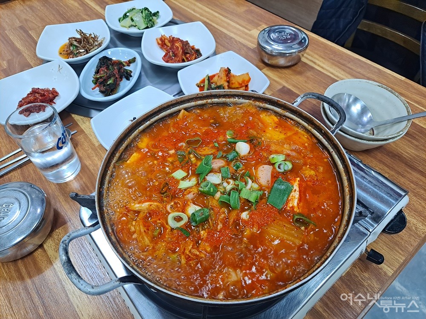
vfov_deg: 56.8
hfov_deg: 71.6
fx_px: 295
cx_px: 213
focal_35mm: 24
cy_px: 160
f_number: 1.8
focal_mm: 5.23
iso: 100
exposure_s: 1/60
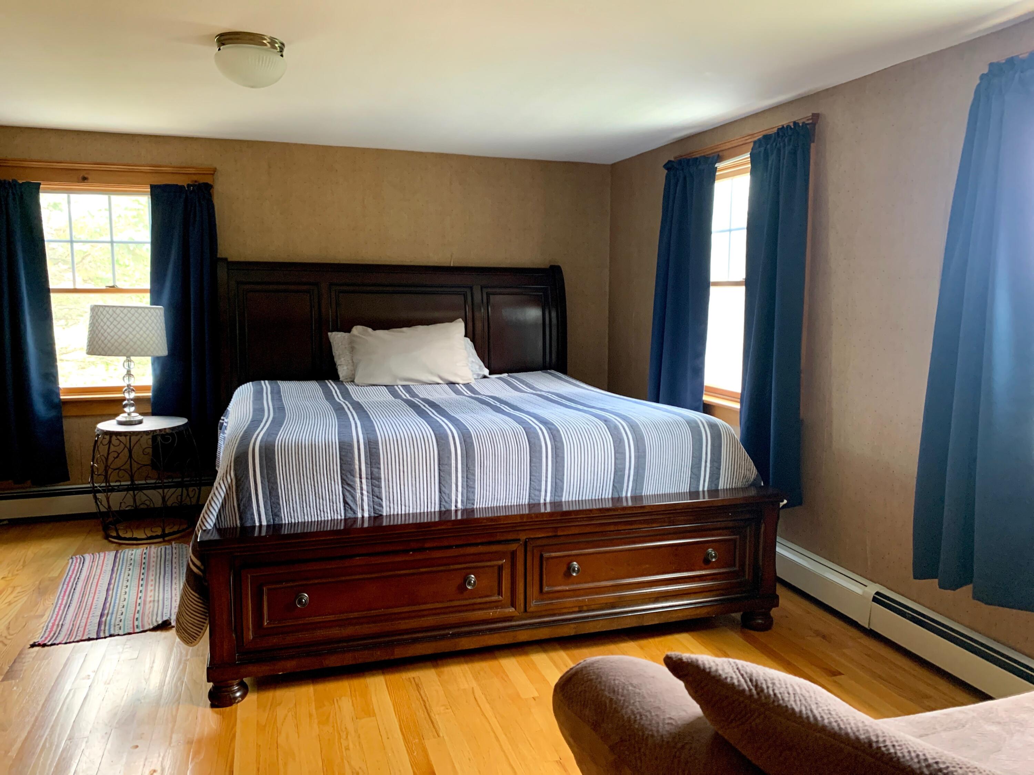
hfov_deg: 67.3
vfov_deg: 53.1
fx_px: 777
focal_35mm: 26
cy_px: 388
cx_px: 517
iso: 320
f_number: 1.8
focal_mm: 4.25
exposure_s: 1/60
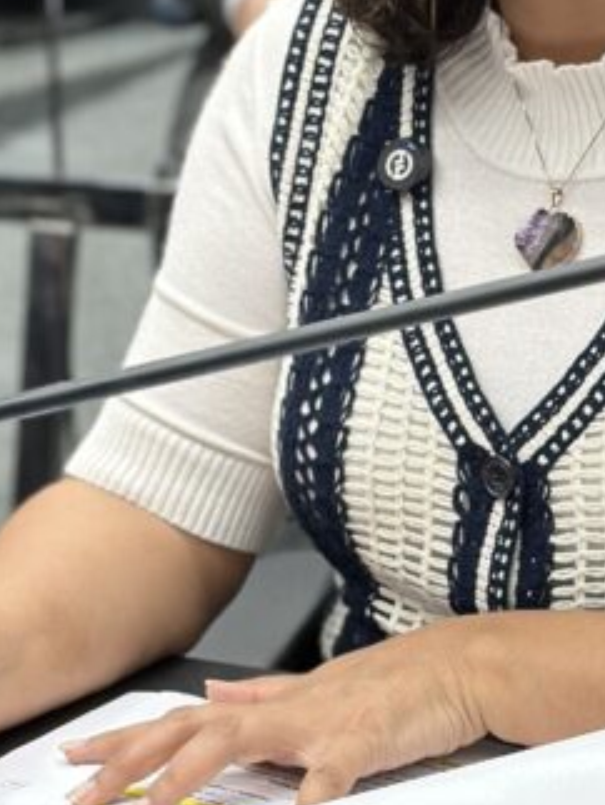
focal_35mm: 149
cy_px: 320
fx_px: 3468
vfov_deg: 13.2
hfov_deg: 10.0
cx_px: 322
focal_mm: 6.86
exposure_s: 1/60
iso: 100
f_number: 1.78
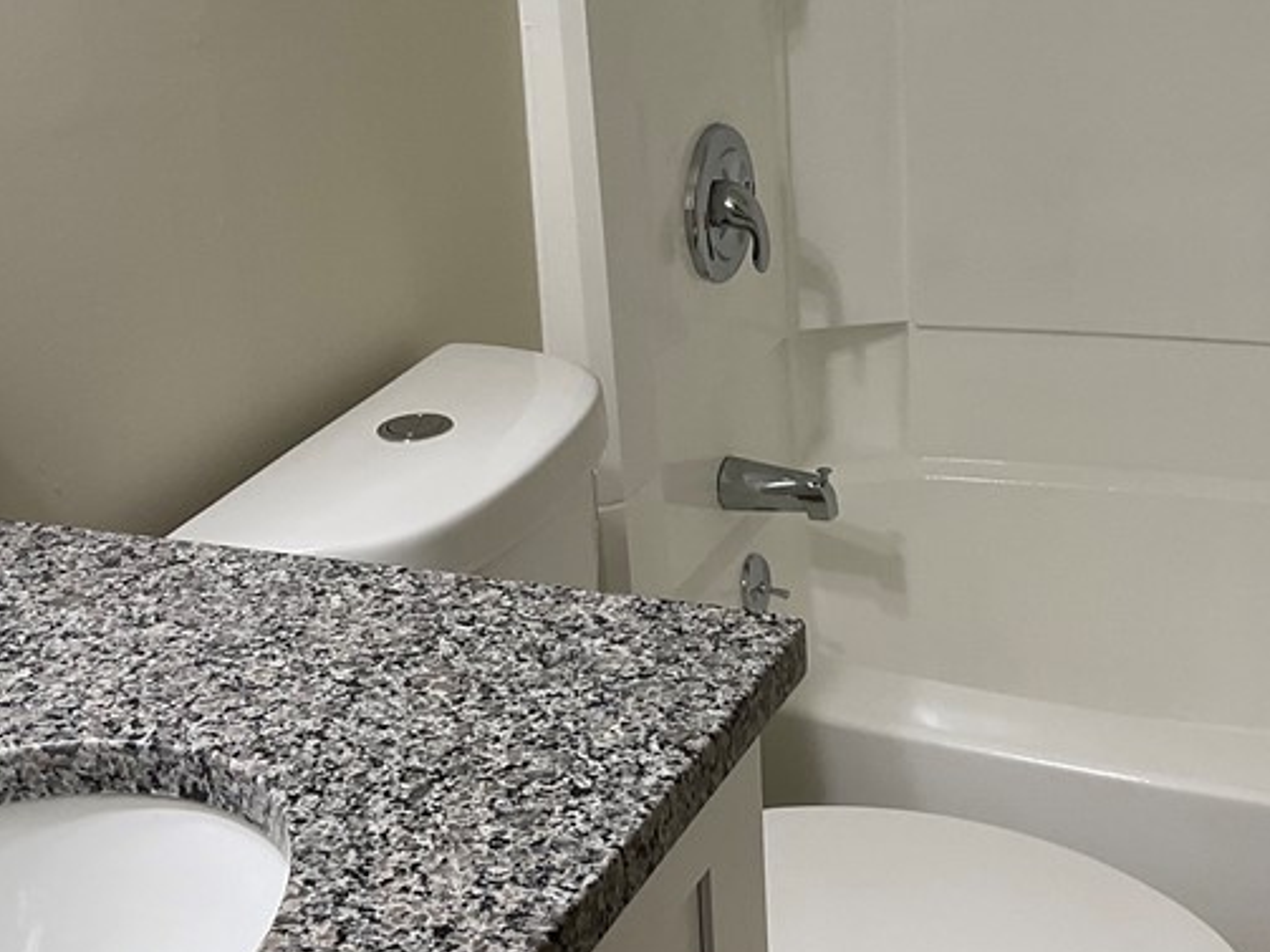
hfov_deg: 32.5
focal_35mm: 59
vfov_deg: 24.6
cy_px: 258
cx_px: 805
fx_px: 2164
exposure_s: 1/60
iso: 40
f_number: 1.8
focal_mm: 3
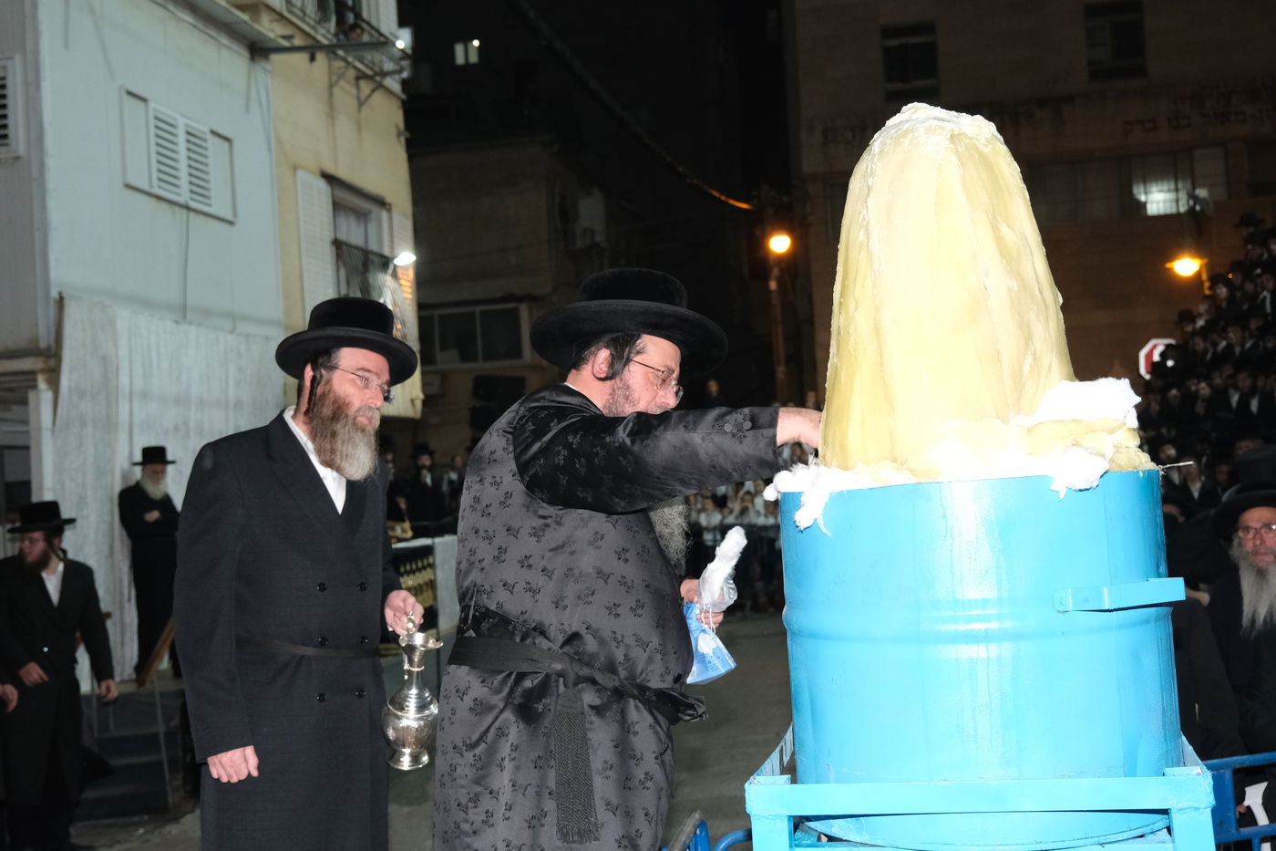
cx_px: 638
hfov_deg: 44.5
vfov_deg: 30.5
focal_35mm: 44
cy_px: 426
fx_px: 1559
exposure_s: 1/100
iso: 2000
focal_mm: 29.2
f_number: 4
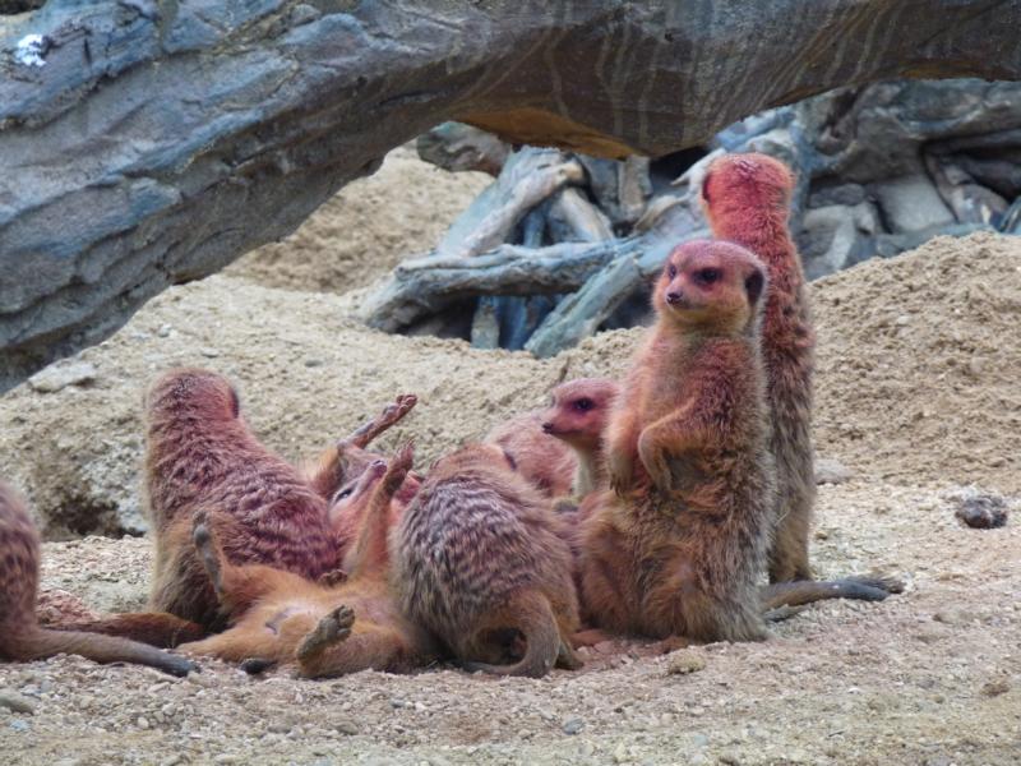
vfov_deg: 6.3
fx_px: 6961
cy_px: 383
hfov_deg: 8.4
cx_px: 510
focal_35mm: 236
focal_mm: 41.9
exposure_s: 1/60
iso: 250
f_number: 3.7
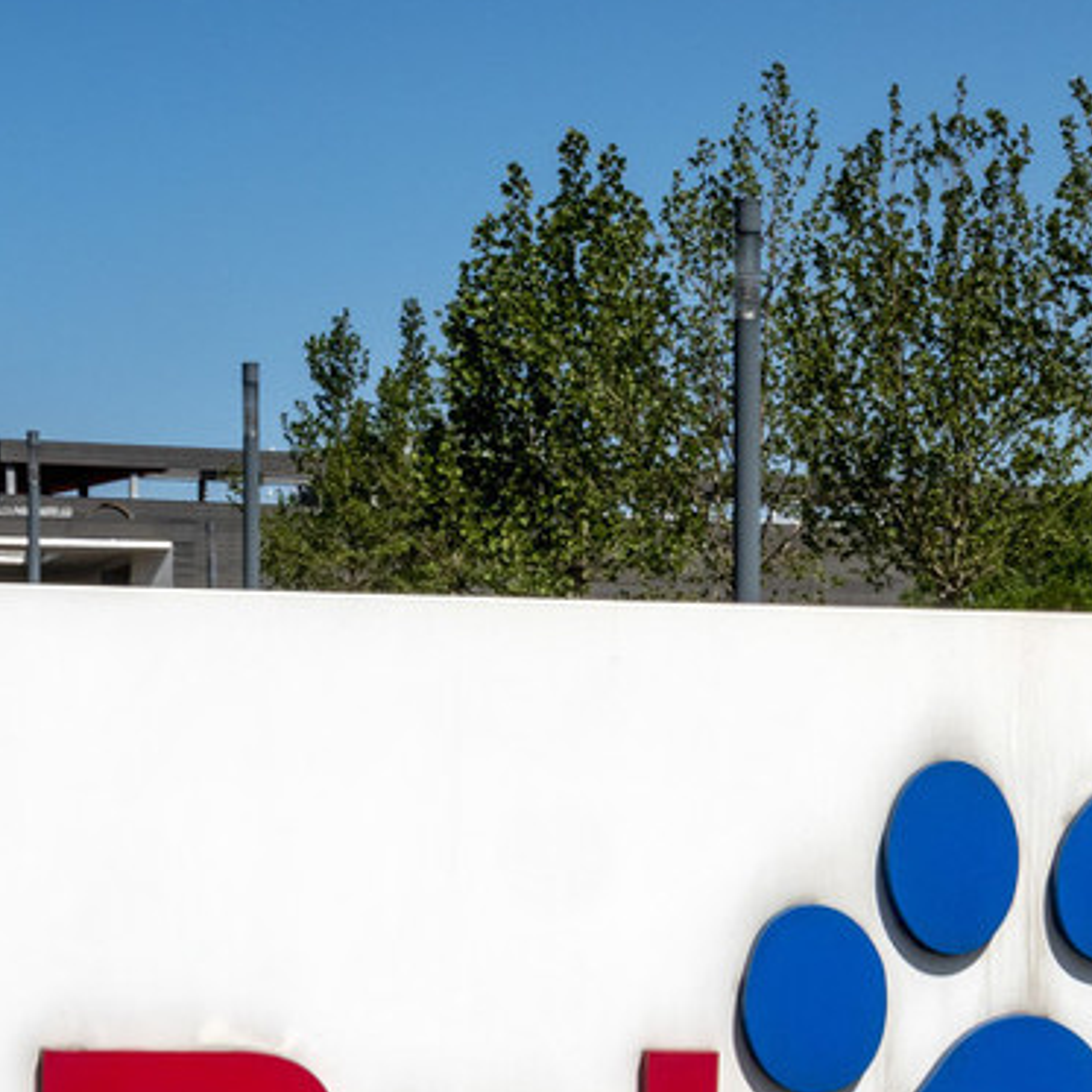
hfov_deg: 15.4
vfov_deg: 15.4
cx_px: 931
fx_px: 3997
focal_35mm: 112
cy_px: 963
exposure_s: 1/250
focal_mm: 15.17
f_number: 11
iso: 100
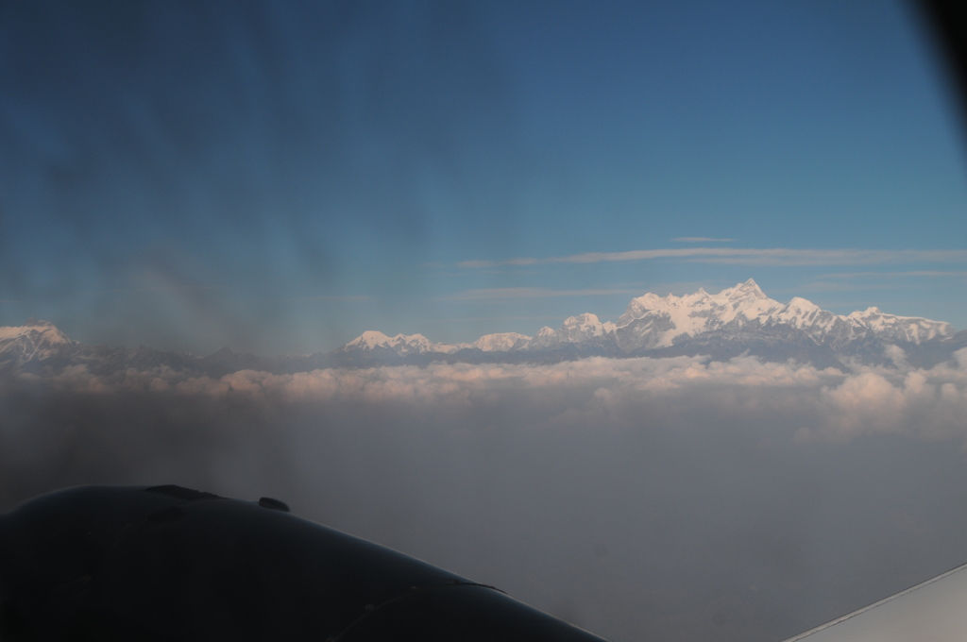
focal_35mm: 52
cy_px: 321
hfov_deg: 37.9
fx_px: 1408
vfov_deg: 25.7
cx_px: 484
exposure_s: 1/200
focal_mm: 35
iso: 200
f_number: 7.1
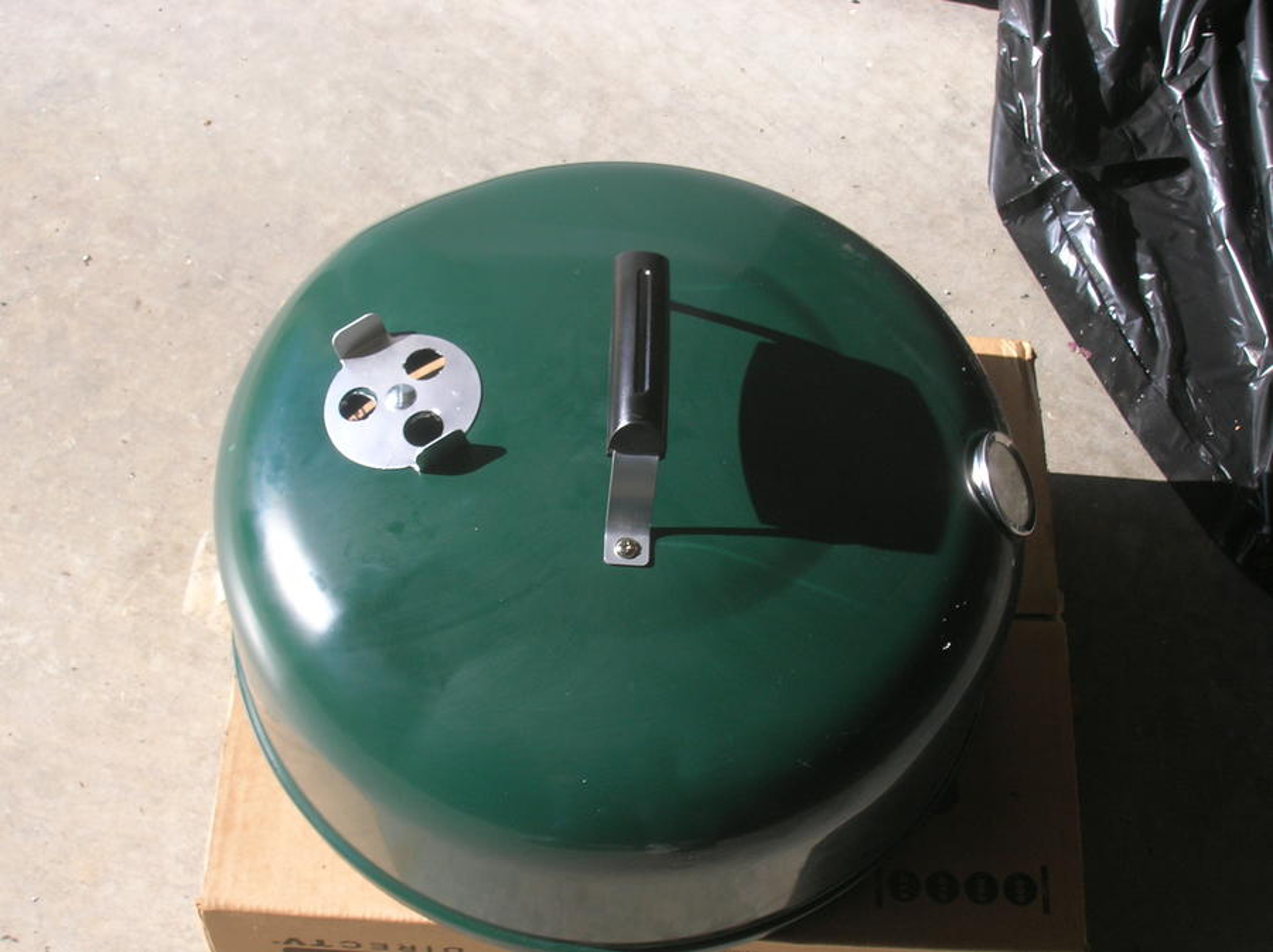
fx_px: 1984
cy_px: 476
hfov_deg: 35.6
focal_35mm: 54
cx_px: 636
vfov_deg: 27.0
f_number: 5.7
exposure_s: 1/142
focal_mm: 9
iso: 60
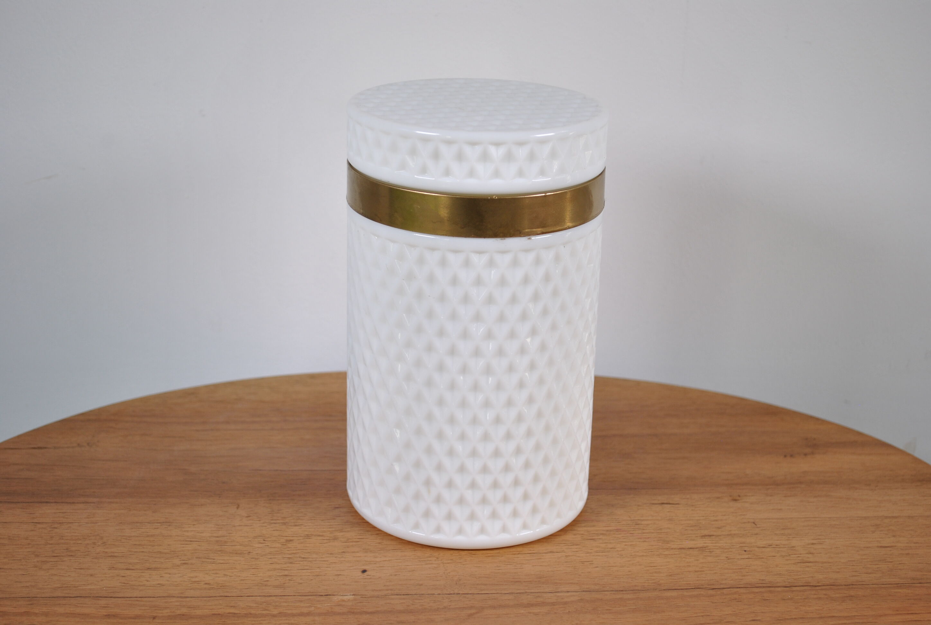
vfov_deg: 23.9
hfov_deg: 35.0
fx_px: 1477
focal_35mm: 57
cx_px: 466
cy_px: 312
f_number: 5.6
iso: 200
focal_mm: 38
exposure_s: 1/160
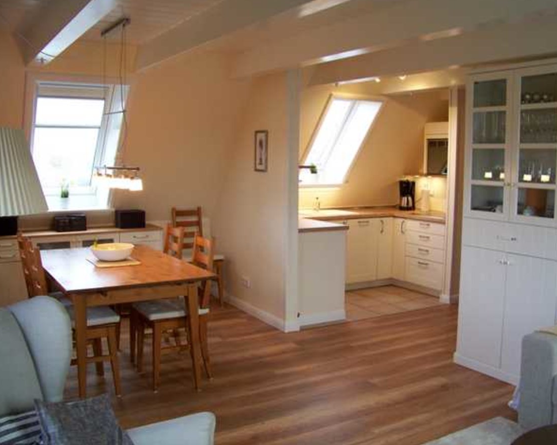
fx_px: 577
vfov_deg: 42.2
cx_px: 297
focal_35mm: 35
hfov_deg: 51.5
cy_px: 220
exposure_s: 1/30
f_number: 2.8
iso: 125
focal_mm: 5.85
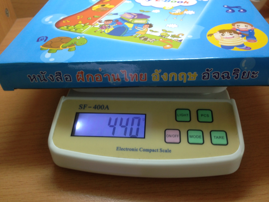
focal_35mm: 33
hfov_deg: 55.4
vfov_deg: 42.9
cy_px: 101
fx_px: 256
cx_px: 134
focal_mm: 4.12
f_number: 2.4
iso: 80
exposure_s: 1/20
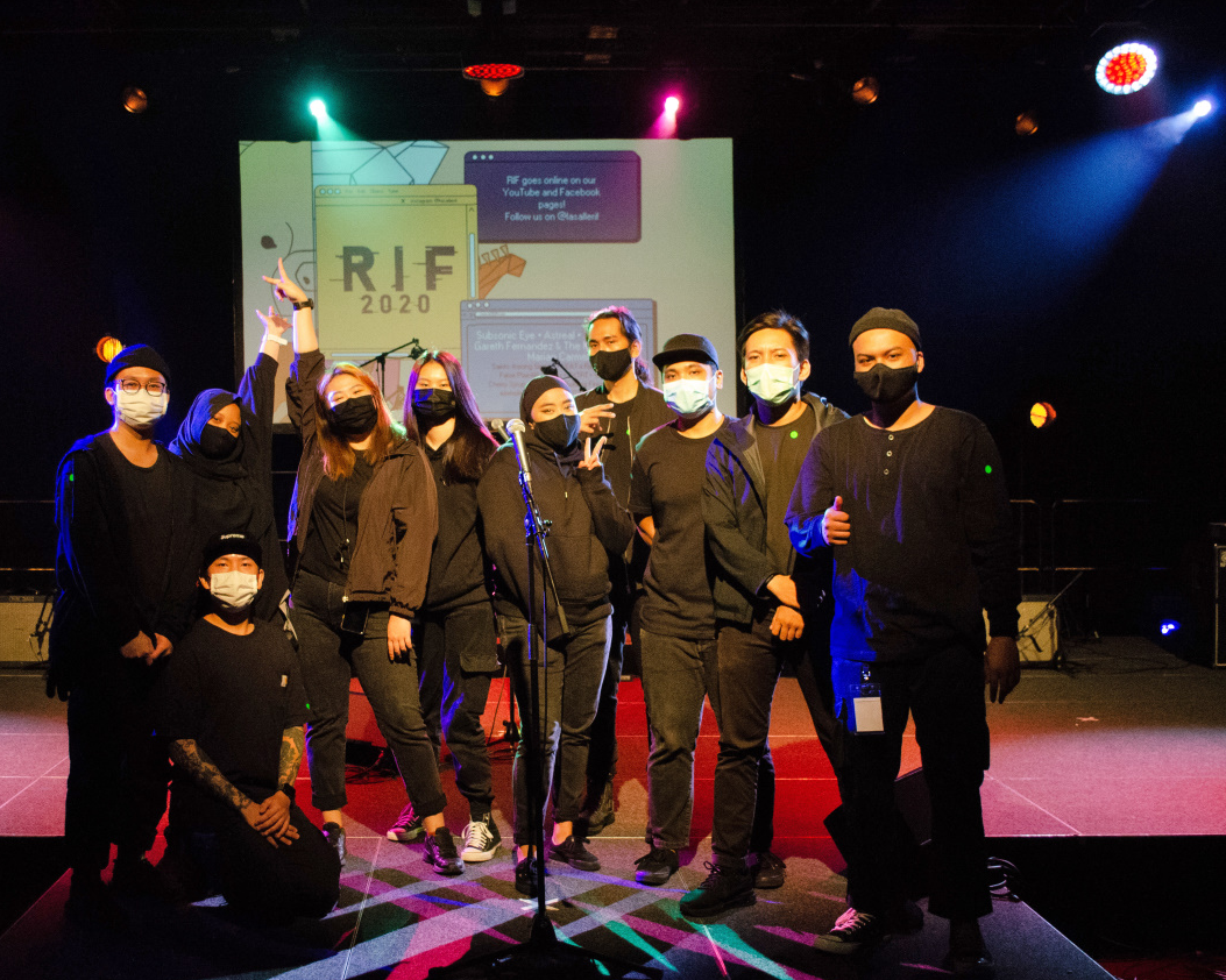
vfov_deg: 36.5
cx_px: 537
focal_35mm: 41
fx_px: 1487
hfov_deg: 44.7
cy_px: 491
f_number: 4
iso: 4000
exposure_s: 1/400
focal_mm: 24
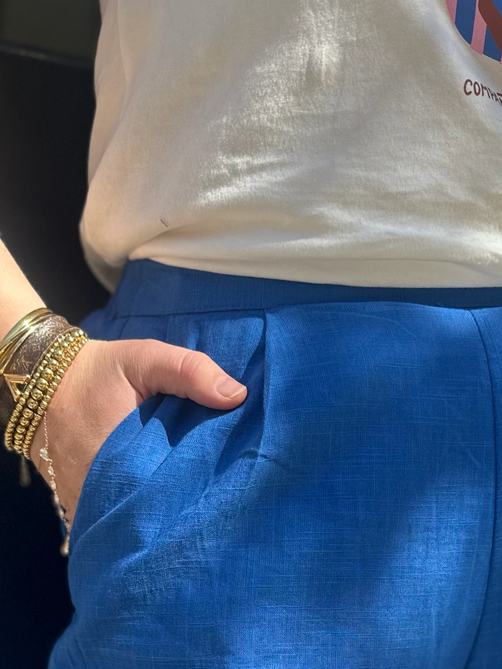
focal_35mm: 50
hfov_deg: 29.1
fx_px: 967
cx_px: 287
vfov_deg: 34.3
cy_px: 689
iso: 80
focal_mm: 6.86
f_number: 1.78
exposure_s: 1/1050
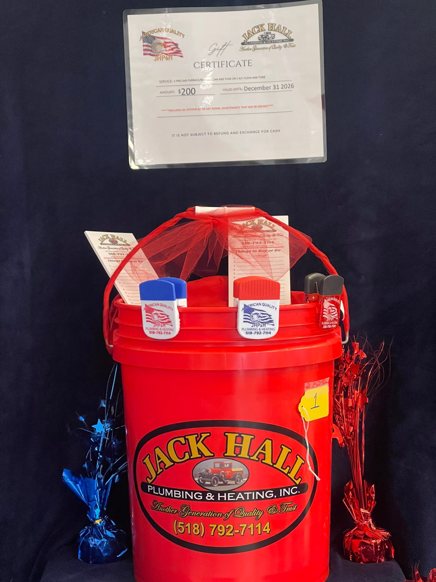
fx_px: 1075
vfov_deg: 30.3
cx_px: 218
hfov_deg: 22.9
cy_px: 291
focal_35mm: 64
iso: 800
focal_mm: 7.5
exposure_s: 1/40
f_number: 2.2
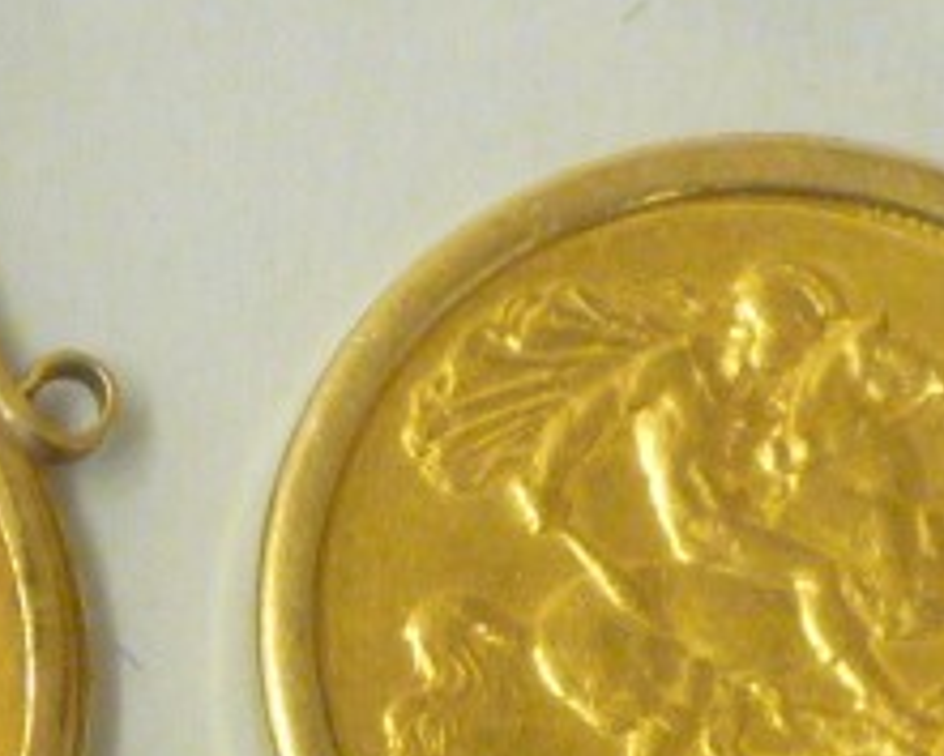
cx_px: 137
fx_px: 15261
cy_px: 743
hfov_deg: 3.5
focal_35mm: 546
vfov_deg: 2.8
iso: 400
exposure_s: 1/20
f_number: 5.7
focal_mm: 17.5
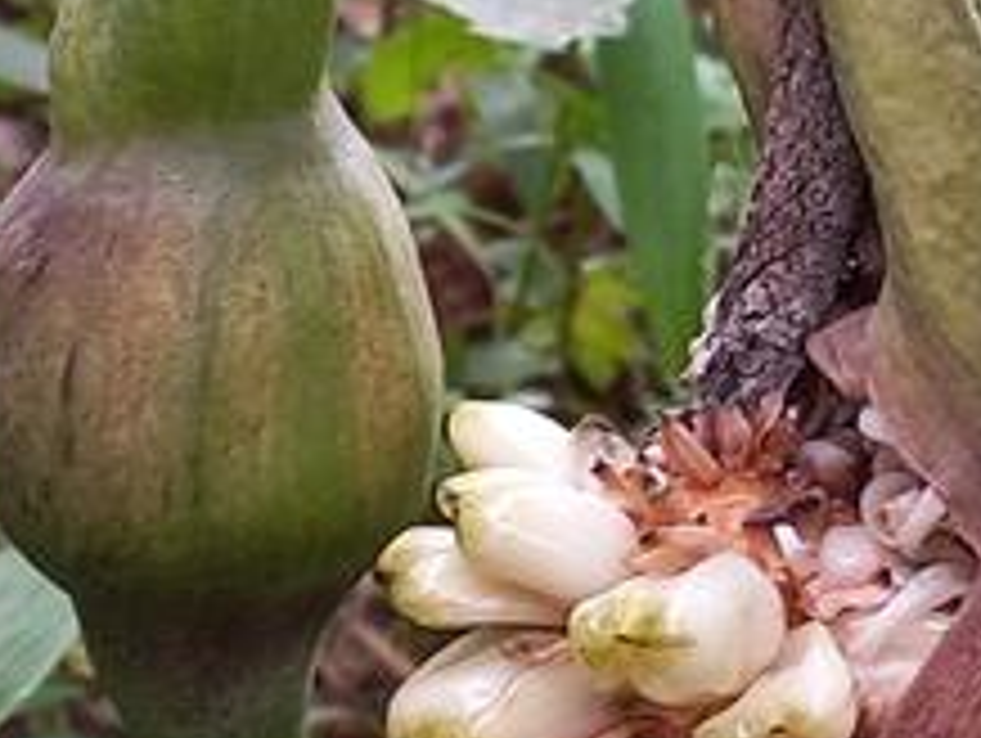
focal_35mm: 152
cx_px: 410
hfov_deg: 13.0
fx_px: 4312
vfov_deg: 9.8
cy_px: 171
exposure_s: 1/50
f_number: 1.8
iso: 50
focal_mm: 4.6
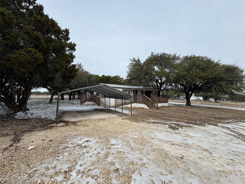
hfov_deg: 102.1
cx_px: 122
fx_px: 99
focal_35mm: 14
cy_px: 92
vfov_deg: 85.7
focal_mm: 2.22
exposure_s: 1/1567
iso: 50
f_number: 2.2
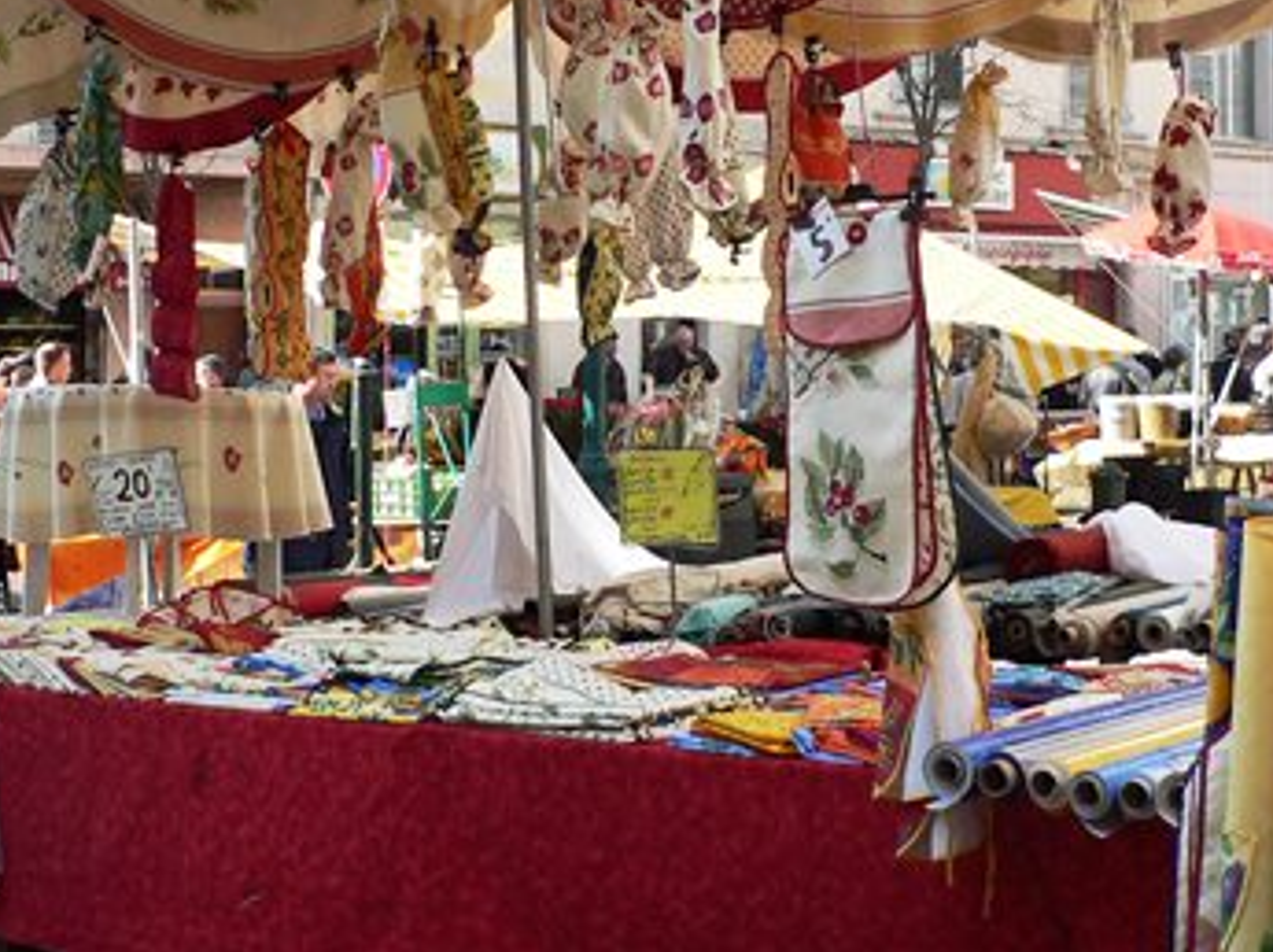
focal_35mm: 65
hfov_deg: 29.8
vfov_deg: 22.4
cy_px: 251
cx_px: 716
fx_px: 2388
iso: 100
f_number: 2.8
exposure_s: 1/500
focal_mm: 6
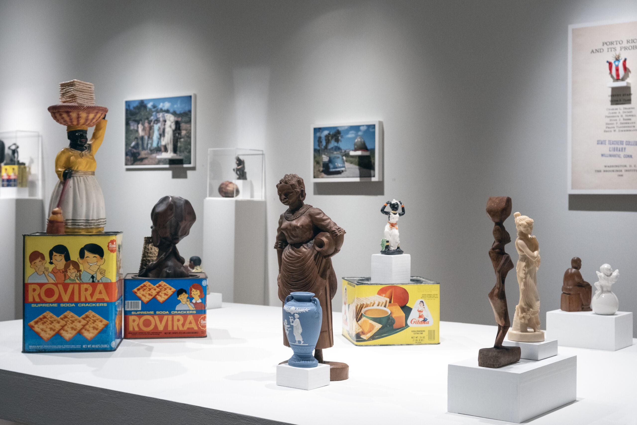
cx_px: 318
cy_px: 212
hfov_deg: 40.3
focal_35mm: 49
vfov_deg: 27.5
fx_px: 867
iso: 3200
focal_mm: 32.9
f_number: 7.1
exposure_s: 1/30
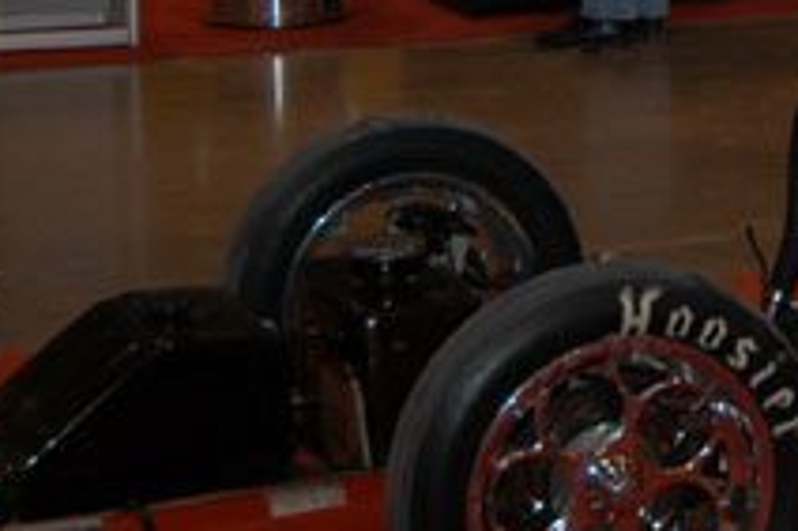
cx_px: 1161
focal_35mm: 153
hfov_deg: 12.8
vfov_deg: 8.9
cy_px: -87
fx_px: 3389
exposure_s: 1/60
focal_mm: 32
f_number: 5
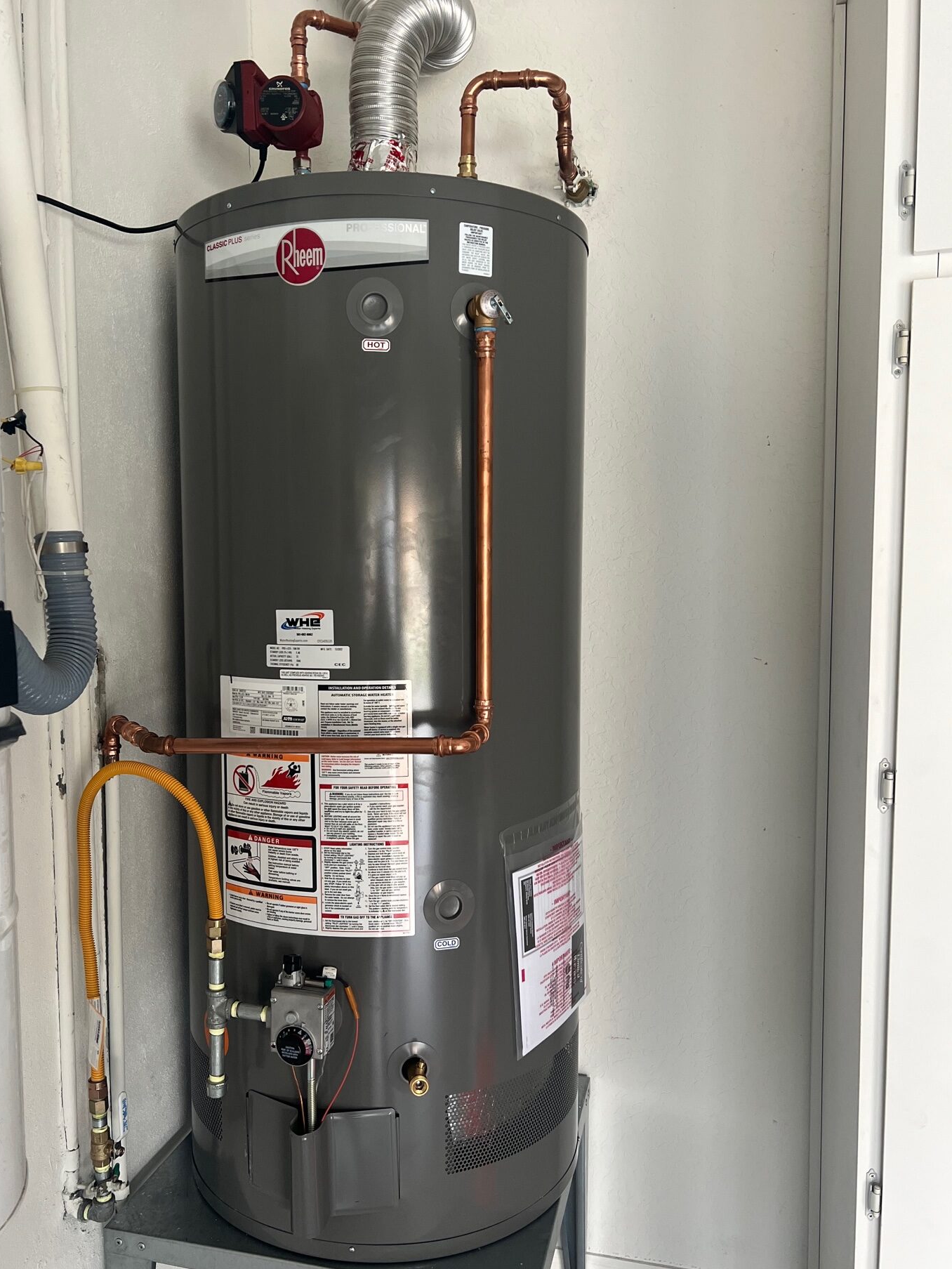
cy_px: 629
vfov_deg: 61.6
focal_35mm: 29
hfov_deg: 48.2
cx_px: 423
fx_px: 1063
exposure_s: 1/70
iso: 125
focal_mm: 5.7
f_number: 1.5
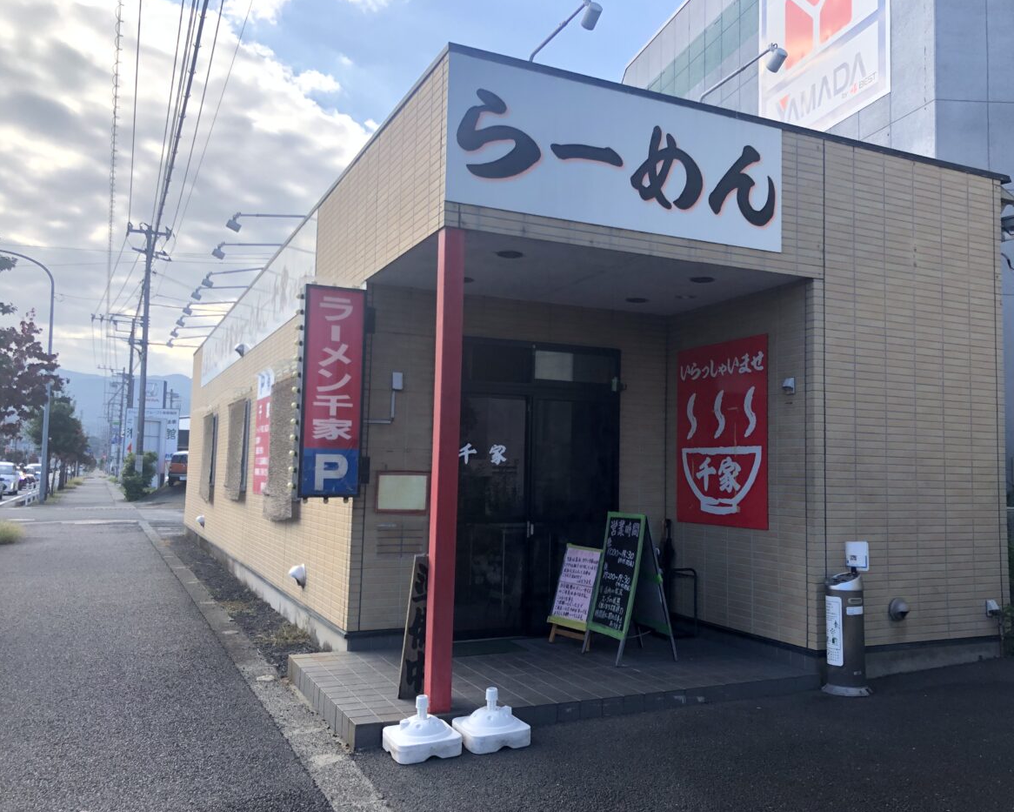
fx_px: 900
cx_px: 555
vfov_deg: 48.5
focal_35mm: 30
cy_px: 411
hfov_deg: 58.7
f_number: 1.8
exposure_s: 1/774
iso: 20
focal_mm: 4
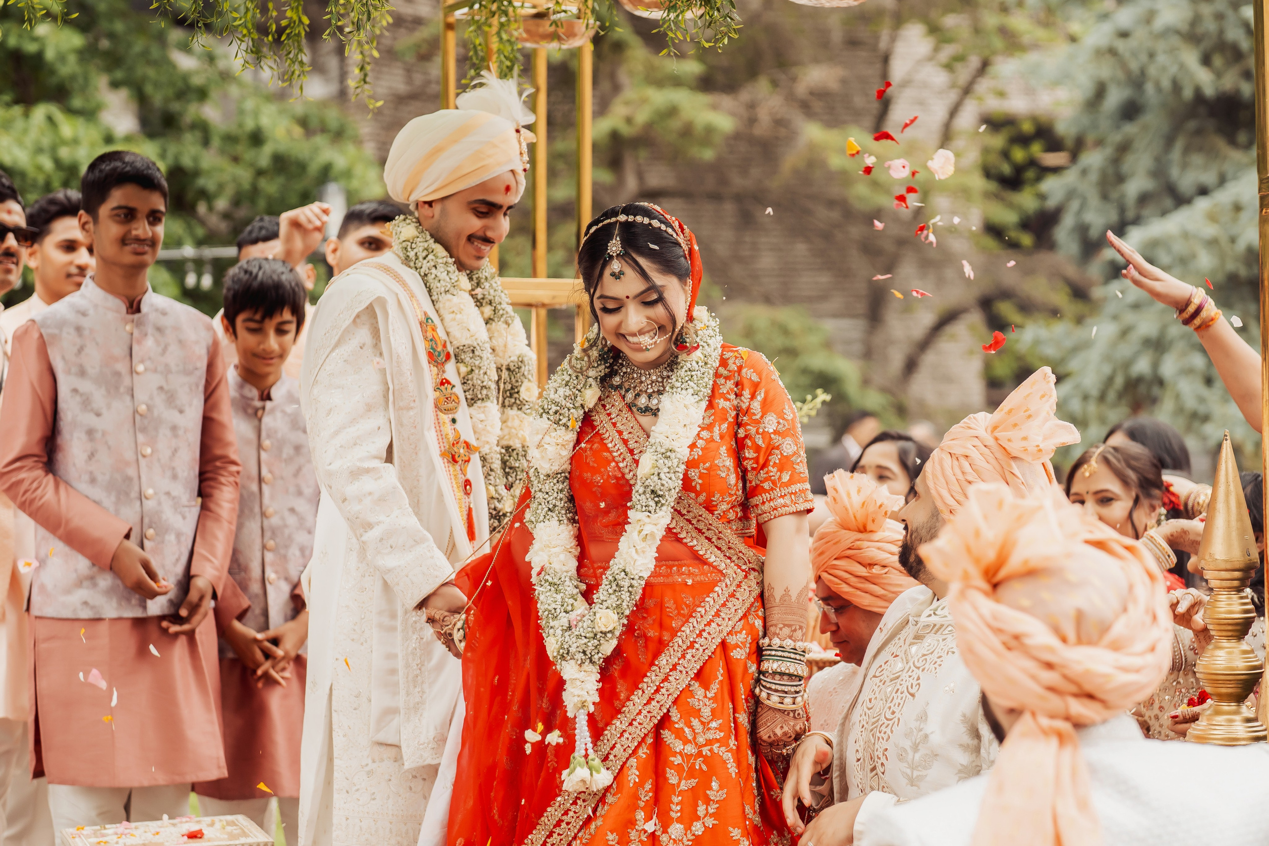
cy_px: 423
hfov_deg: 27.0
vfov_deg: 18.2
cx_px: 634
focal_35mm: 75
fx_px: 2644
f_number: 2
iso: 100
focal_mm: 50
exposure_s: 1/1000
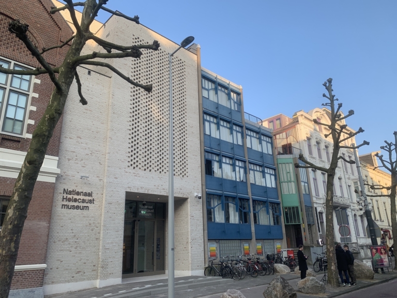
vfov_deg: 53.1
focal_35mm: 26
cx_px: 198
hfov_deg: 67.3
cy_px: 149
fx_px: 298
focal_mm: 4.25
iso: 25
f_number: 1.8
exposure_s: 1/488
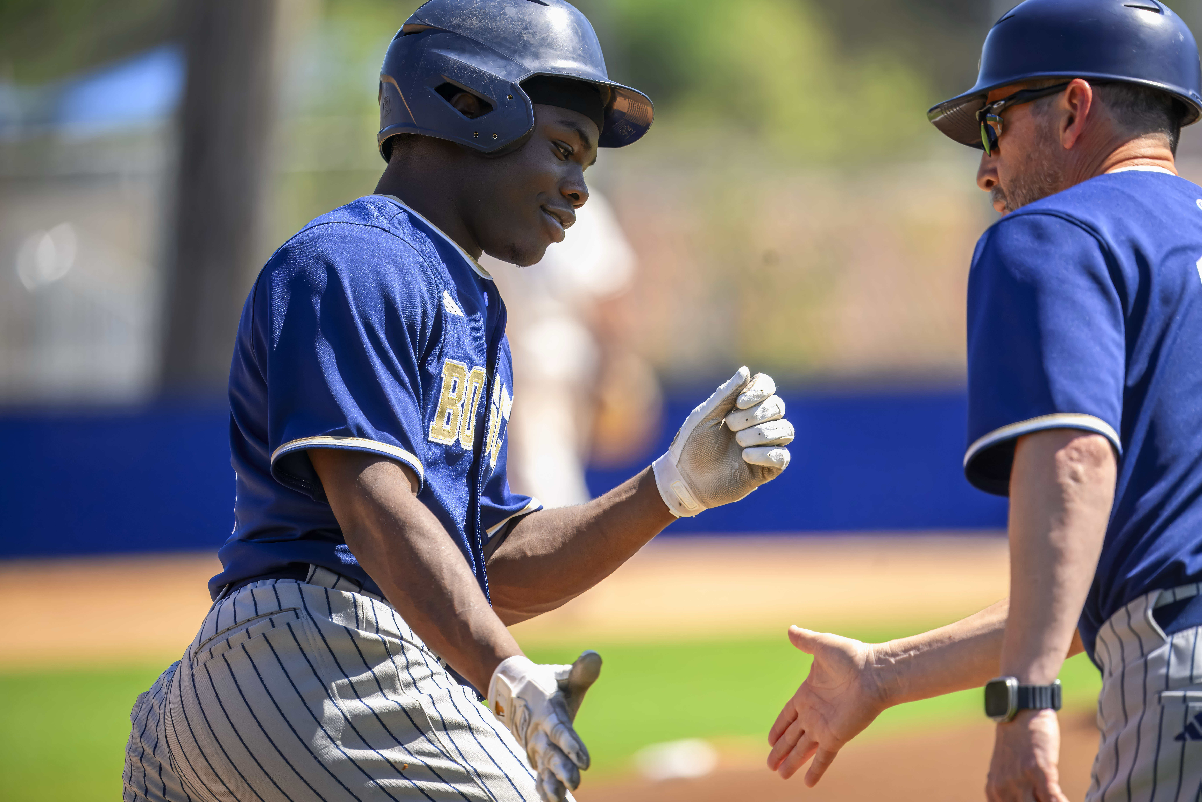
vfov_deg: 3.4
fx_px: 13355
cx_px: 601
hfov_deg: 5.2
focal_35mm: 400
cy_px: 401
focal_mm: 400
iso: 1100
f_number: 4.5
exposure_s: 1/2000
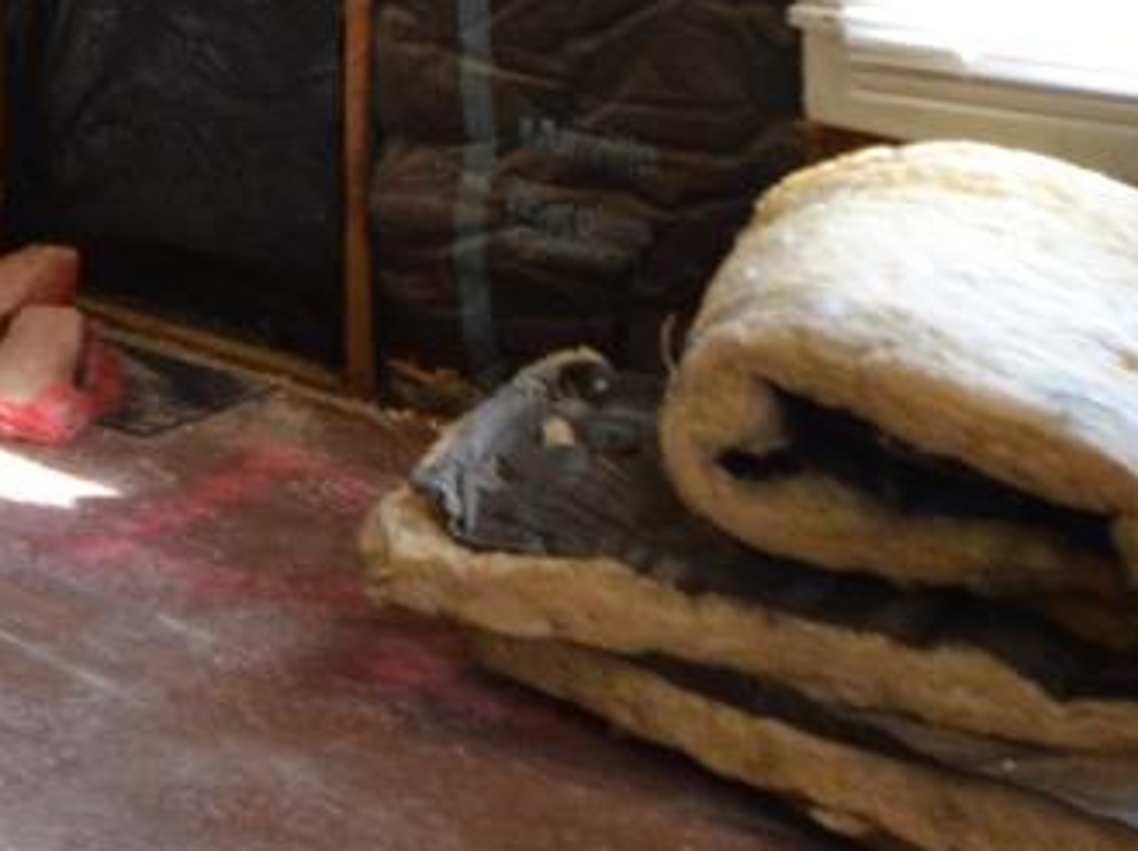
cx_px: -733
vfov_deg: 16.1
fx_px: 2594
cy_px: -612
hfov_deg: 20.0
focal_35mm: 79
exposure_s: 1/60
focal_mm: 12
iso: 1100
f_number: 3.8
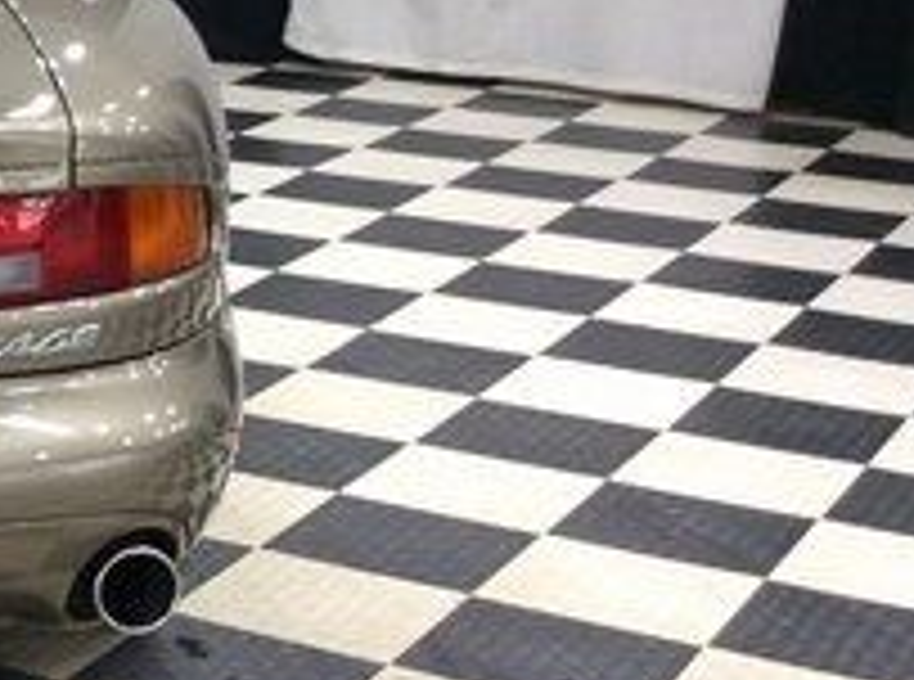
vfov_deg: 14.6
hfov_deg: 17.4
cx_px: -477
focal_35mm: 101
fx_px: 2659
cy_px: 374
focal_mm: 3.3
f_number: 2.4
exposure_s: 1/24
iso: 50
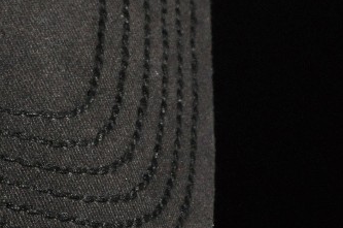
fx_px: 2740
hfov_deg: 7.1
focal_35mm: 288
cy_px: -127
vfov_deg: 4.7
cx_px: -150
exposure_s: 1/160
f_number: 10
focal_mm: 50
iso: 800
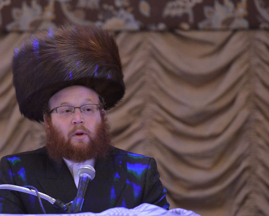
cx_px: 94
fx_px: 2676
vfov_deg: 4.6
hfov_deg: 5.8
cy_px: 119
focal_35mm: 336
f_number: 2.8
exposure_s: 1/80
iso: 2500
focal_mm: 200
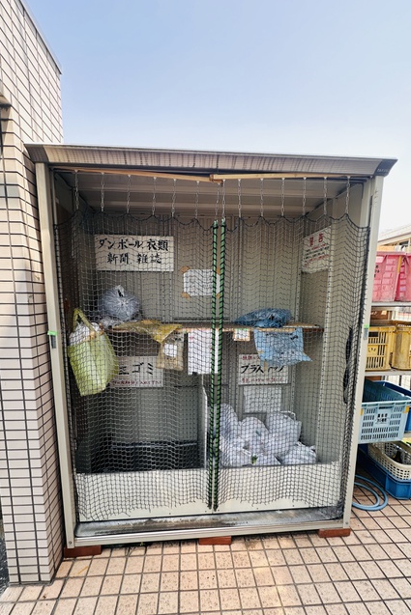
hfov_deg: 73.8
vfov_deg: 96.5
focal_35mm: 16
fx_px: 274
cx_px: 199
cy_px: 336
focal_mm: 2.22
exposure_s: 1/138
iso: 40
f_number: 2.2
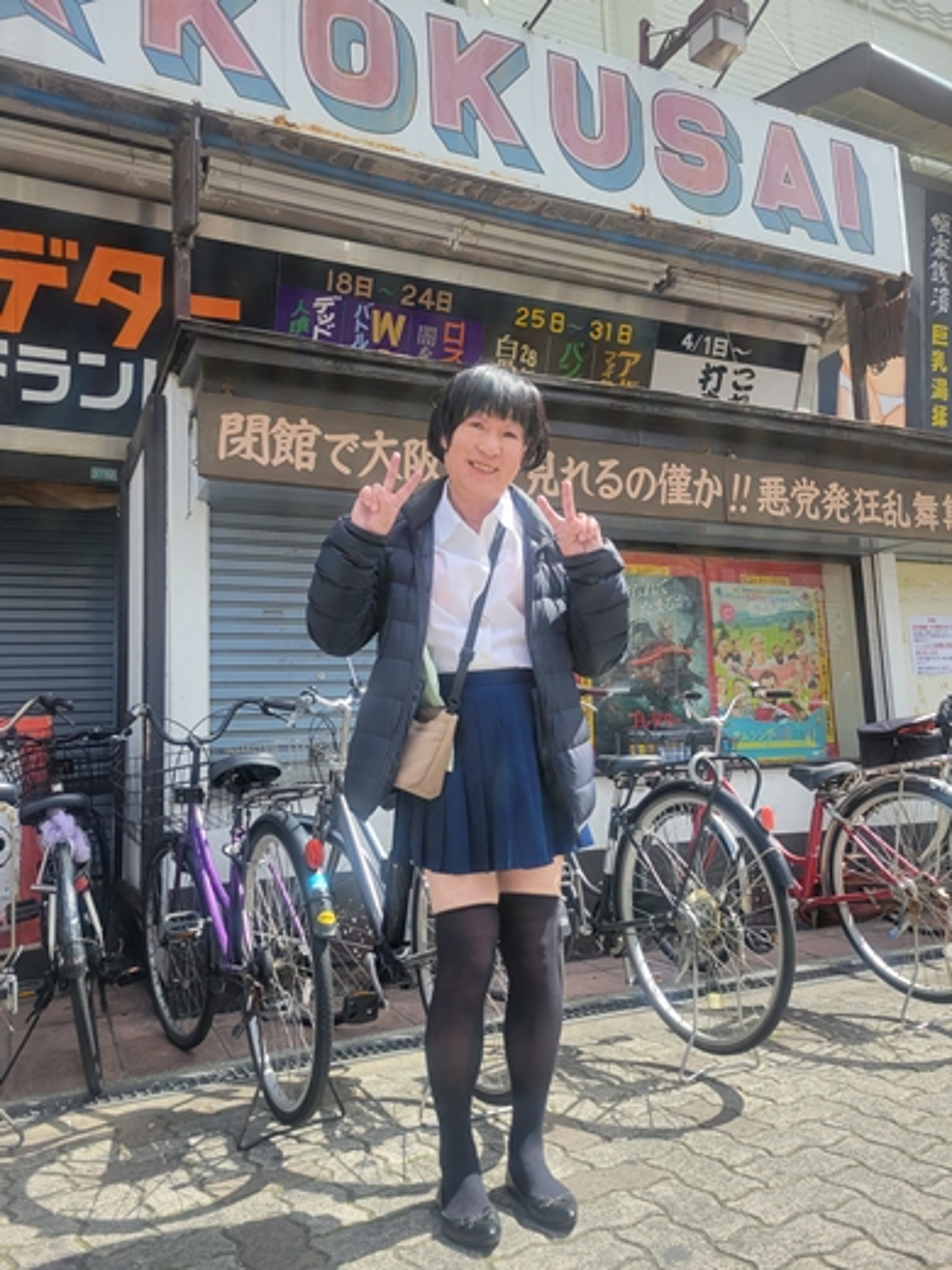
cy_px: 635
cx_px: 476
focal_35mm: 26
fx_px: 953
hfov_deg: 53.1
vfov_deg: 67.3
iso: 40
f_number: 1.8
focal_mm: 5.4
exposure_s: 1/820
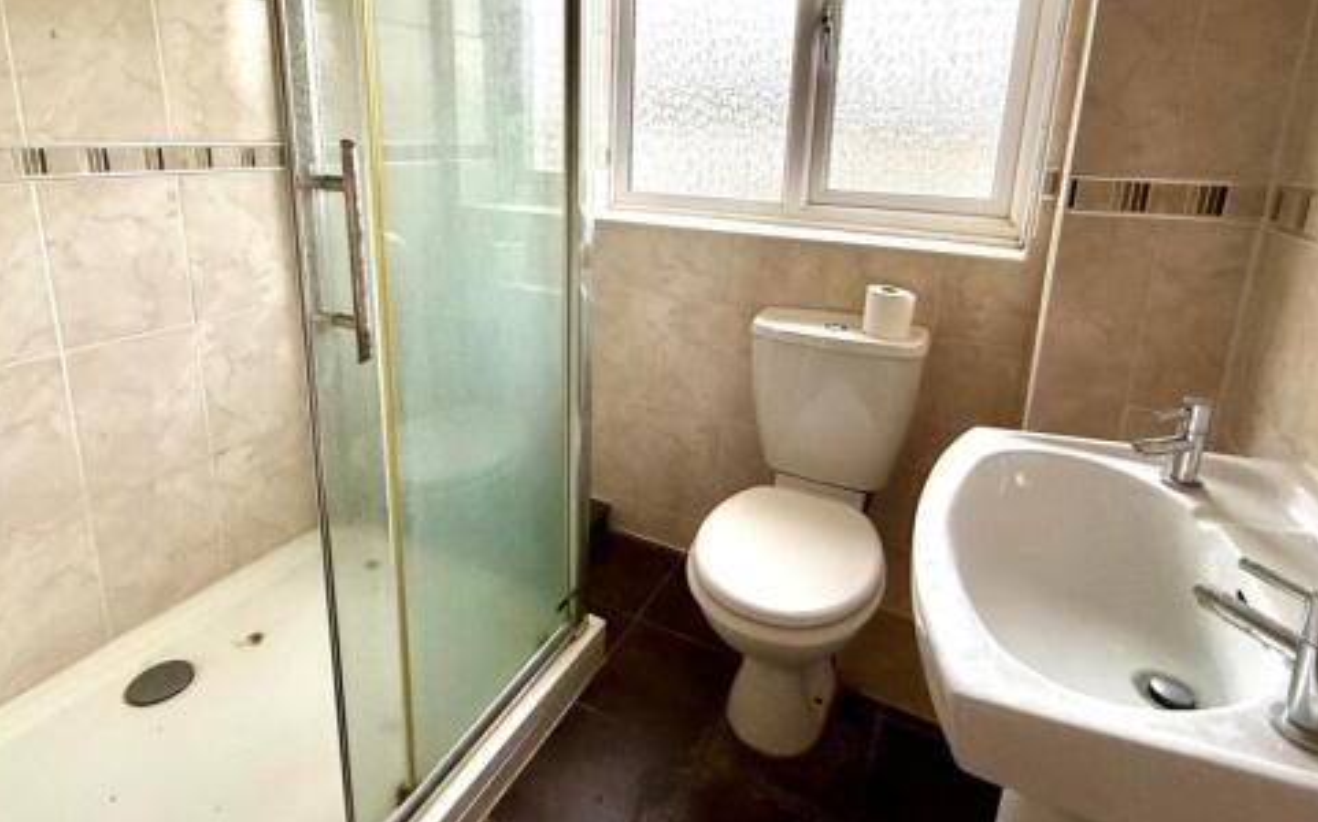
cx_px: 634
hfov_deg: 91.1
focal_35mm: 18
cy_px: 286
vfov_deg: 63.6
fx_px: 646
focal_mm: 2.22
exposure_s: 1/99
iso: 125
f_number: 2.2
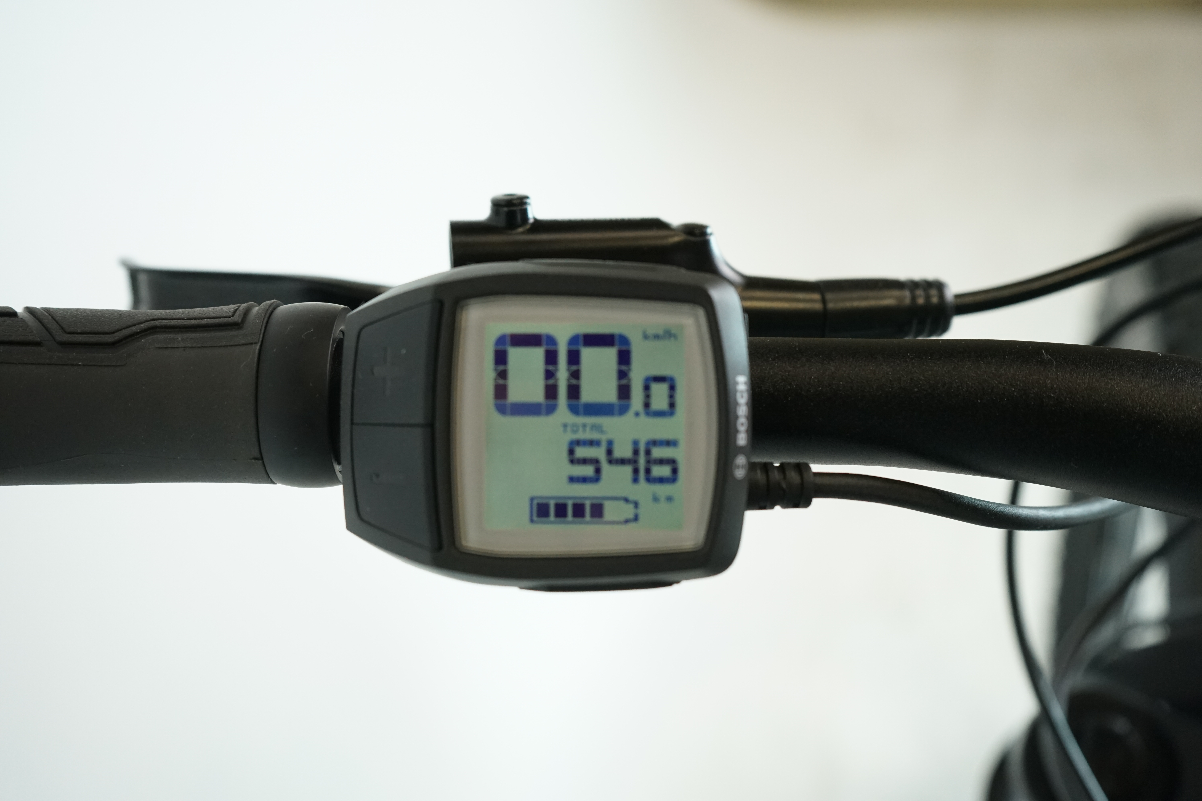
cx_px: 601
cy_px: 400
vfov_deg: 30.5
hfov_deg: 44.5
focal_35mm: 44
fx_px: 1469
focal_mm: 44
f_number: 5.6
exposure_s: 1/200
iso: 2000
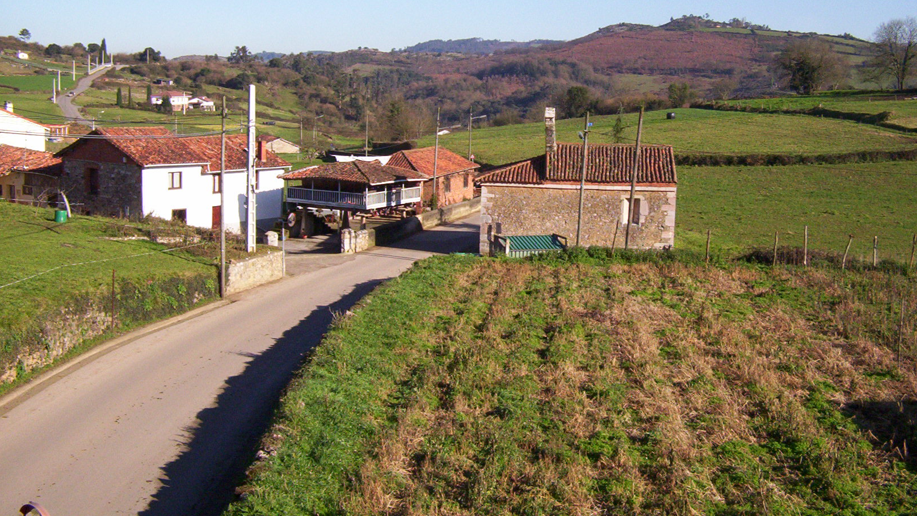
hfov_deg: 47.4
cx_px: 461
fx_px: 1046
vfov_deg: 27.7
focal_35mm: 43
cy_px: 209
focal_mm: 5.26
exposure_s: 1/1171
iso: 100
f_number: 3.84
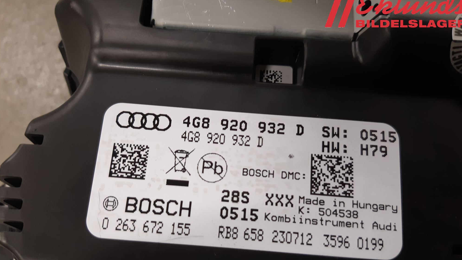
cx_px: 230
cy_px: 166
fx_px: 355
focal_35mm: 29
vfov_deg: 39.9
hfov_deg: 66.1
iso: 80
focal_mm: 3.93
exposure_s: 1/50
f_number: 1.7
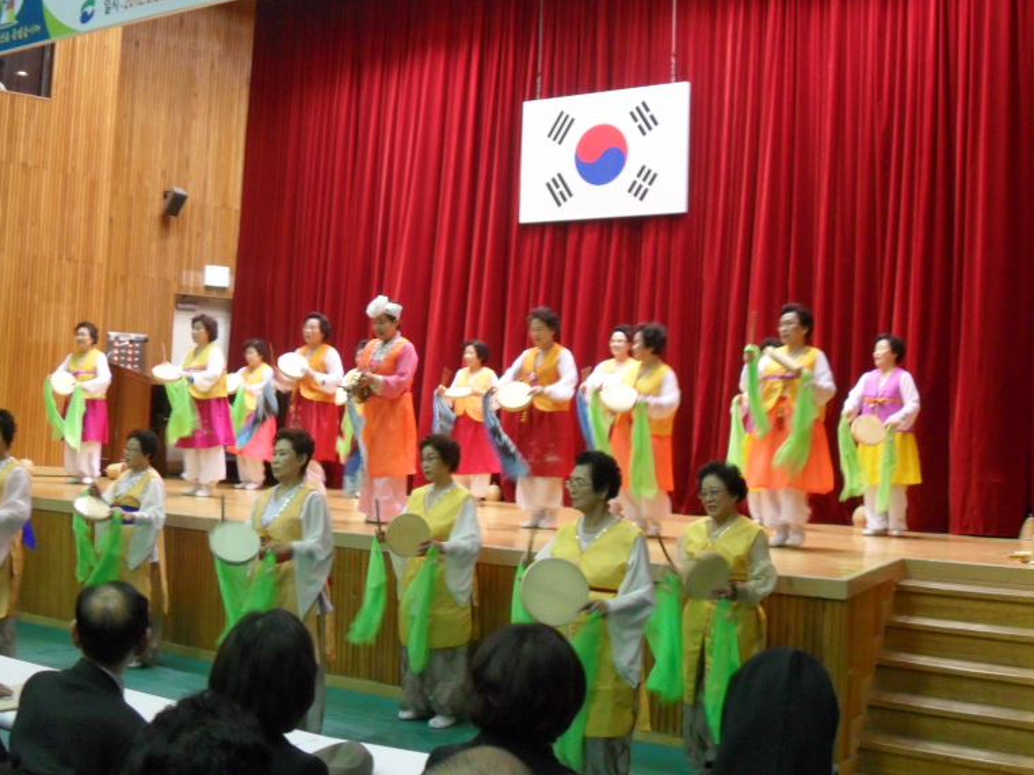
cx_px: 435
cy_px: 278
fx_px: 1404
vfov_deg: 30.7
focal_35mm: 47
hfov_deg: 40.3
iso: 200
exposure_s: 1/20
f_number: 2.8
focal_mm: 6.2
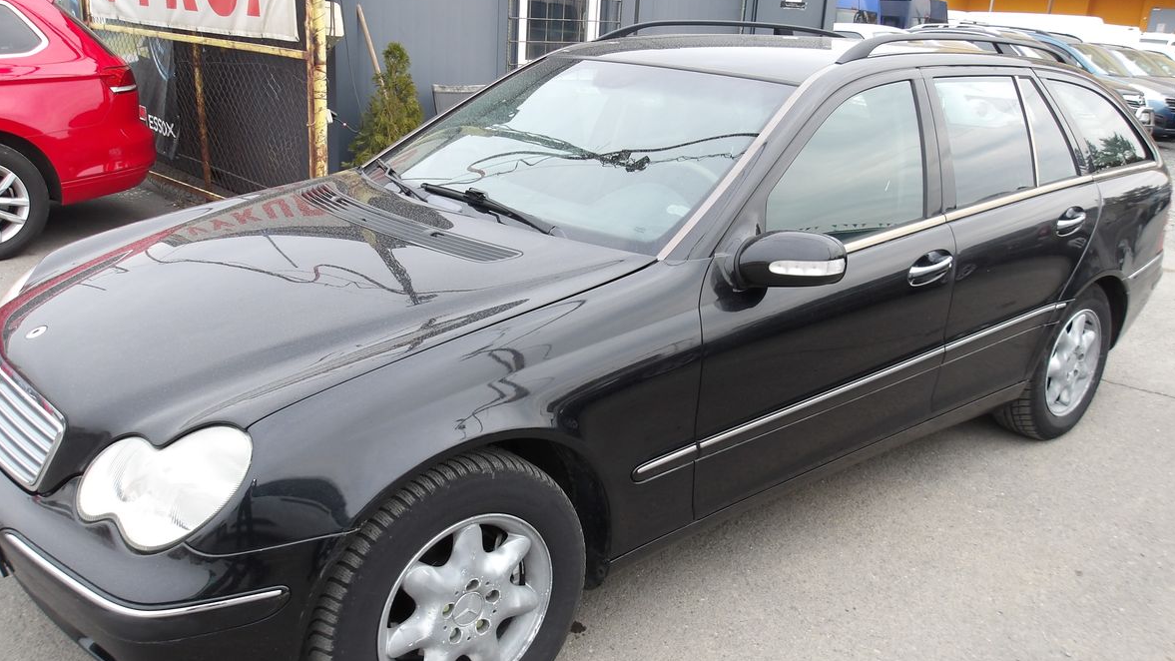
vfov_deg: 38.9
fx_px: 935
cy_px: 307
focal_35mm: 30
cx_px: 580
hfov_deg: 64.3
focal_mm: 4.9
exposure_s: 1/261
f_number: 3
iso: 100
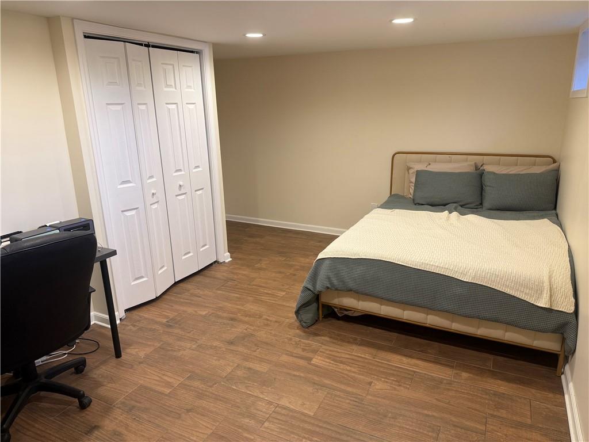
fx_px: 408
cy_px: 221
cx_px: 294
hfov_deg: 71.6
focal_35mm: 24
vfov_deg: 56.8
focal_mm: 6.76
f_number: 1.78
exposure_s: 1/60
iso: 125
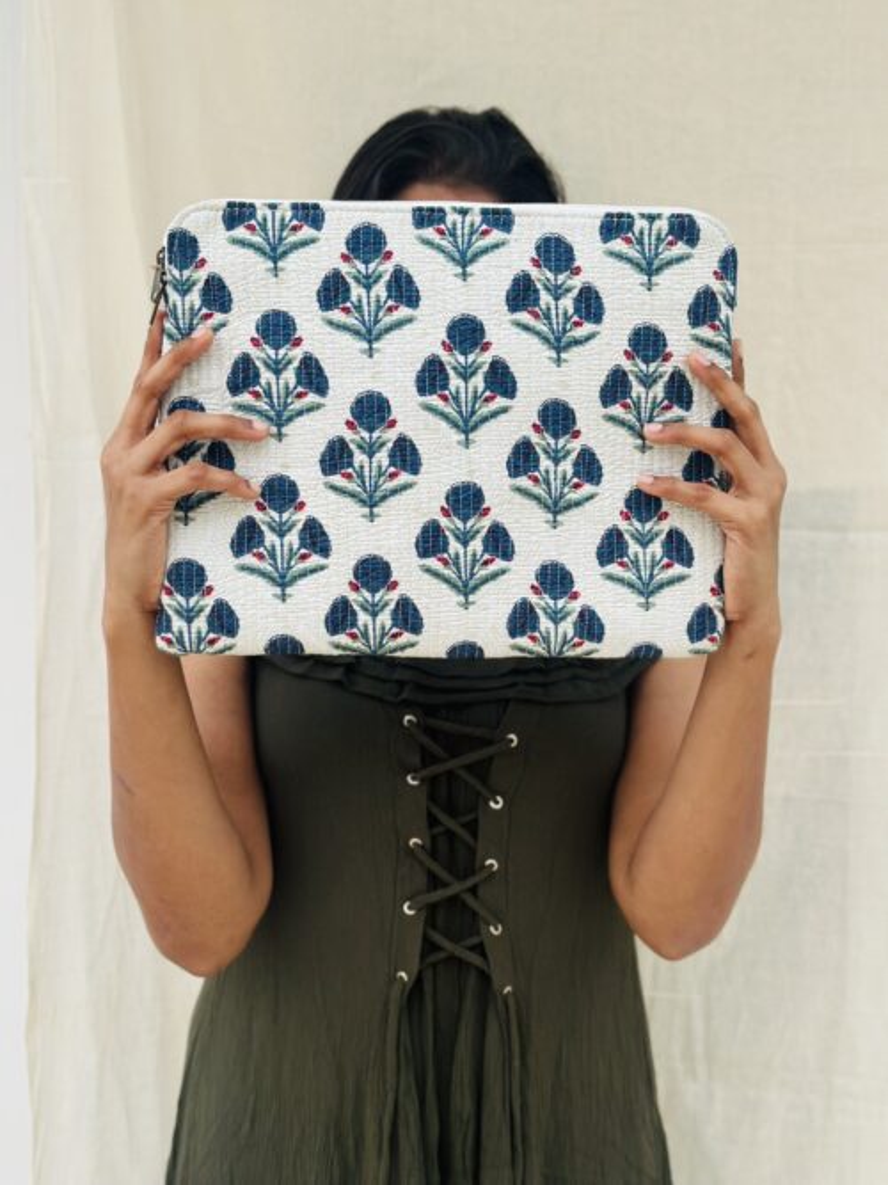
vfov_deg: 39.7
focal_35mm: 48
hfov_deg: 30.3
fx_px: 1642
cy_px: 592
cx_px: 444
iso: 125
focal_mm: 6.86
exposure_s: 1/60
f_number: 1.78
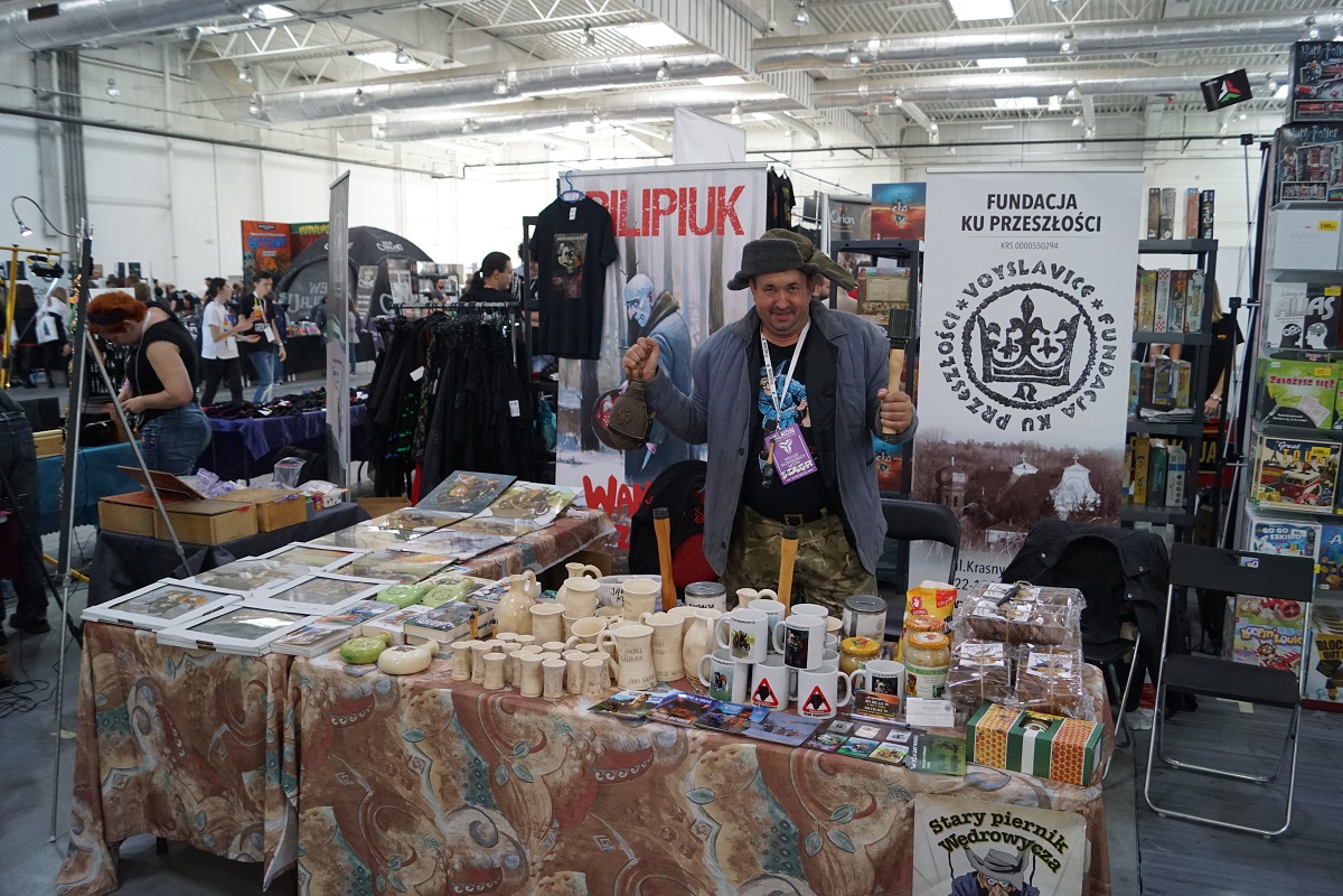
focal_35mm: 27
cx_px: 672
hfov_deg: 67.4
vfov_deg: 47.9
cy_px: 448
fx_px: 1007
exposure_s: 1/160
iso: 1600
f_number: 4
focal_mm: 18
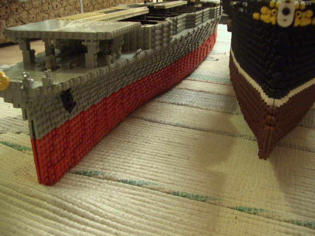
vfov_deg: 40.7
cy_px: 118
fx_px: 318
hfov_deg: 52.6
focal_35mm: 35
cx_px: 158
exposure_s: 1/8
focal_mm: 5.8
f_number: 2.6
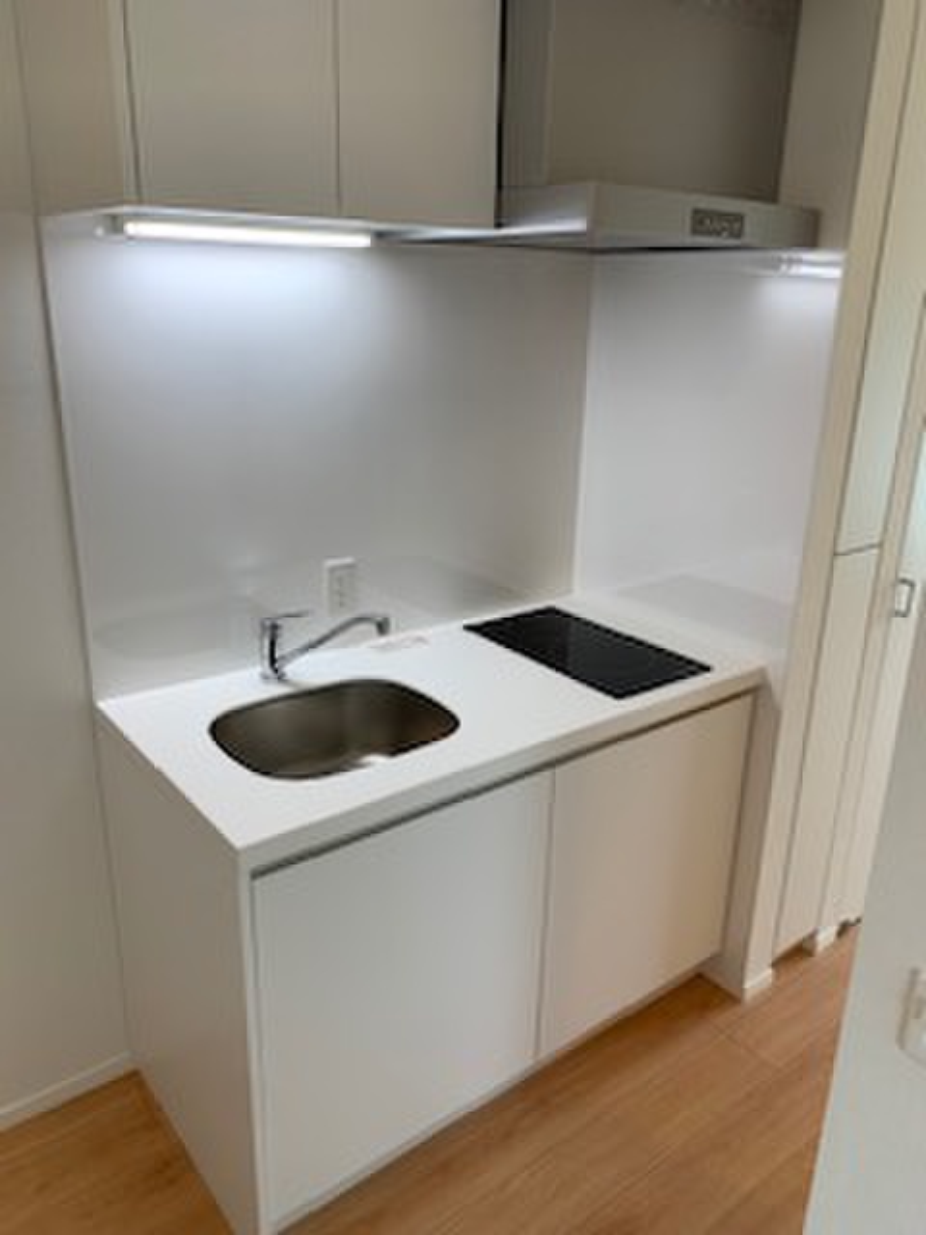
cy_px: 618
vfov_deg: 67.3
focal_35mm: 26
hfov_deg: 53.1
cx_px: 463
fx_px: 927
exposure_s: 1/121
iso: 50
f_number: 1.8
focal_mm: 4.25
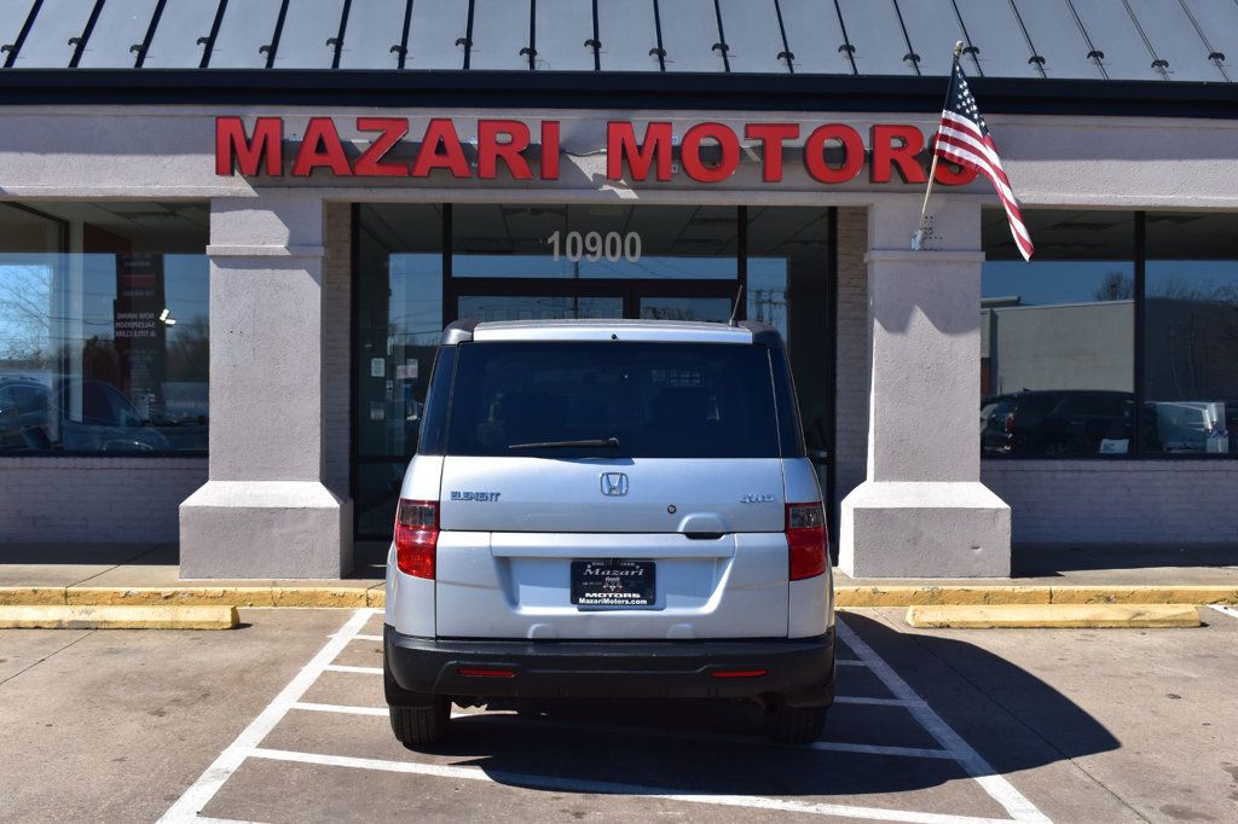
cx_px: 619
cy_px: 412
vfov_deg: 31.9
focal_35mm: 42
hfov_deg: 46.4
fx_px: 1444
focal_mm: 28
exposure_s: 1/500
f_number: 11
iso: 360
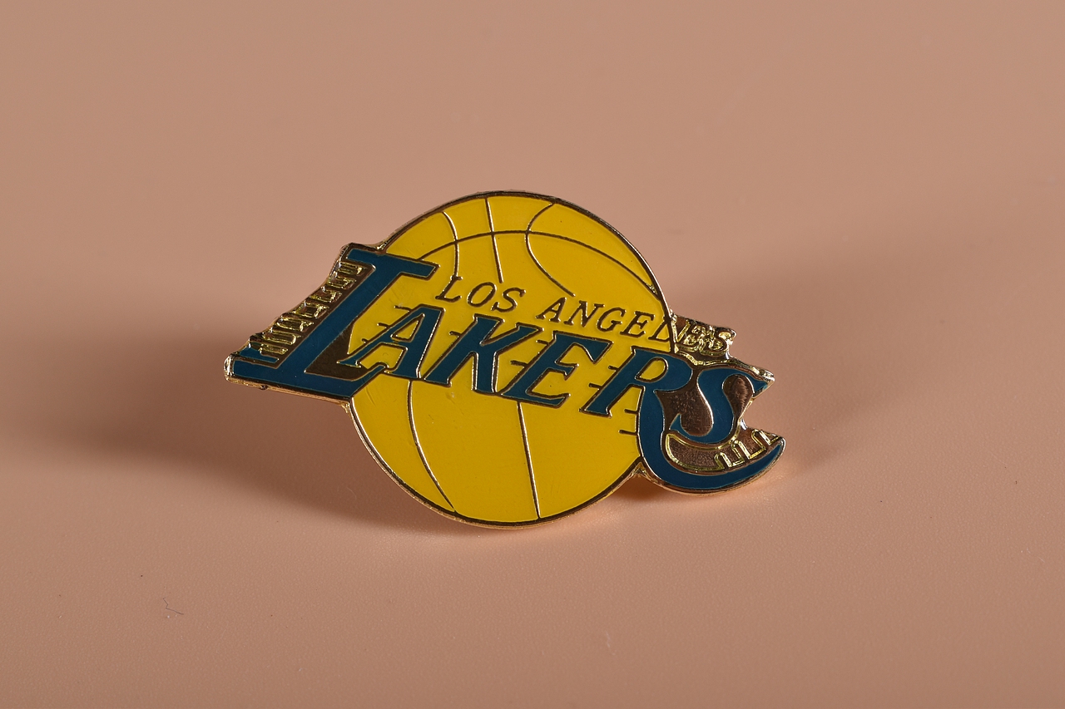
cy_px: 354
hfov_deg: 24.6
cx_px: 532
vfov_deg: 16.5
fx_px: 2440
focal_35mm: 82
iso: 100
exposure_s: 1/125
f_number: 13
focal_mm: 55
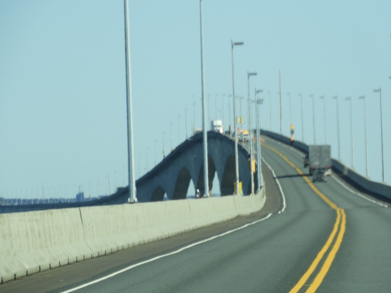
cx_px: 191
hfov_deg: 4.0
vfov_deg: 3.0
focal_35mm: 491
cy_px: 158
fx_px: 5546
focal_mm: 80.6
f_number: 5.6
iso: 100
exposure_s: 1/400
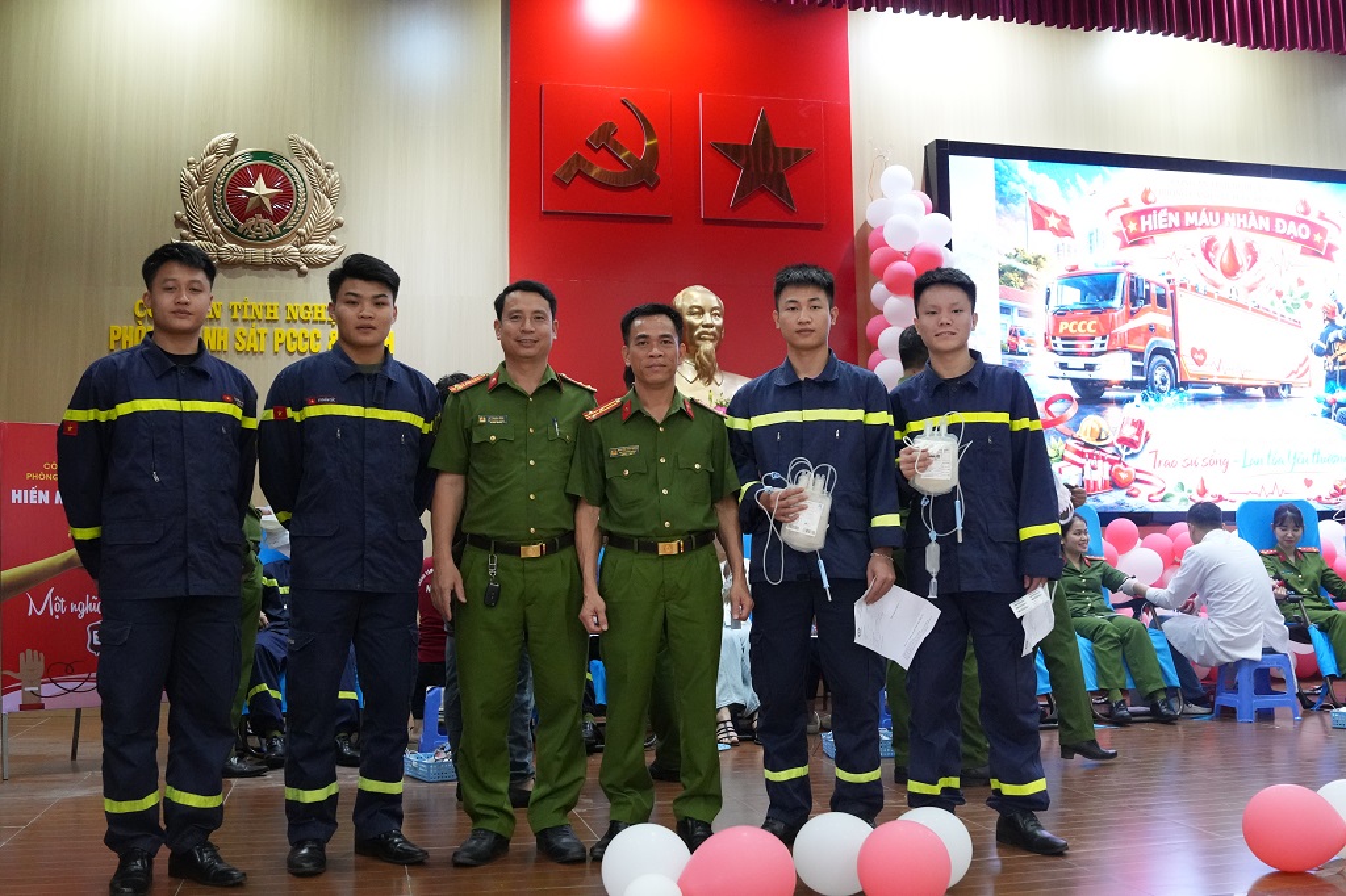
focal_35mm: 36
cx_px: 673
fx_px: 1345
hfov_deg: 53.1
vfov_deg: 36.8
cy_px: 448
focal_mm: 24
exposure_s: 1/160
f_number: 4
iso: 4000
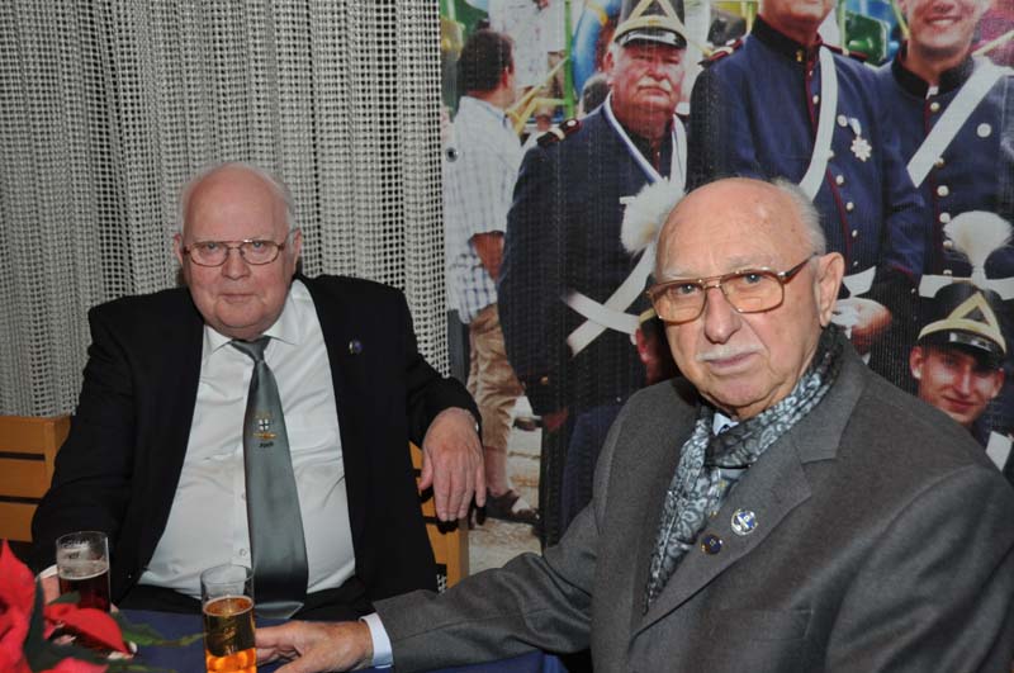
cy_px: 336
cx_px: 507
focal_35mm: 46
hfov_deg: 42.4
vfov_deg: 28.9
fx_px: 1308
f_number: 4
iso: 800
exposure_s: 1/60
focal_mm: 31
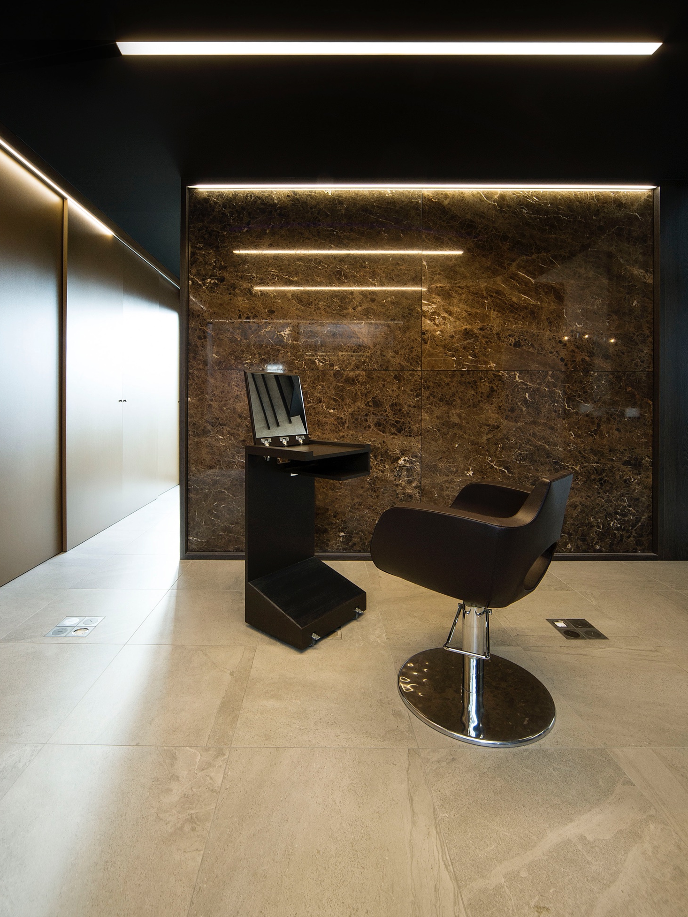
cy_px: 406
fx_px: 451
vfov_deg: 90.7
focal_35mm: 17
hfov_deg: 74.7
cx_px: 346
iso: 400
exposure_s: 1/3
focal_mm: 15
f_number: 16
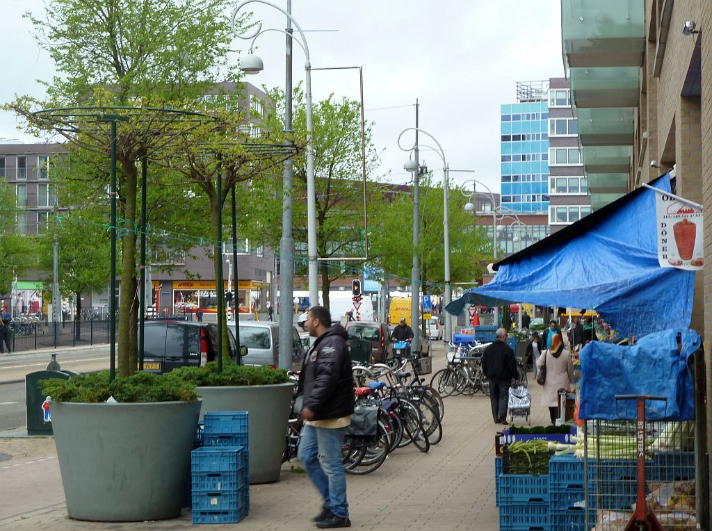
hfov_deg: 23.6
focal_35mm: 83
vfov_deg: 17.7
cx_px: 356
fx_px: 1704
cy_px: 266
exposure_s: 1/60
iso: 80
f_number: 4.2
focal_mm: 13.7
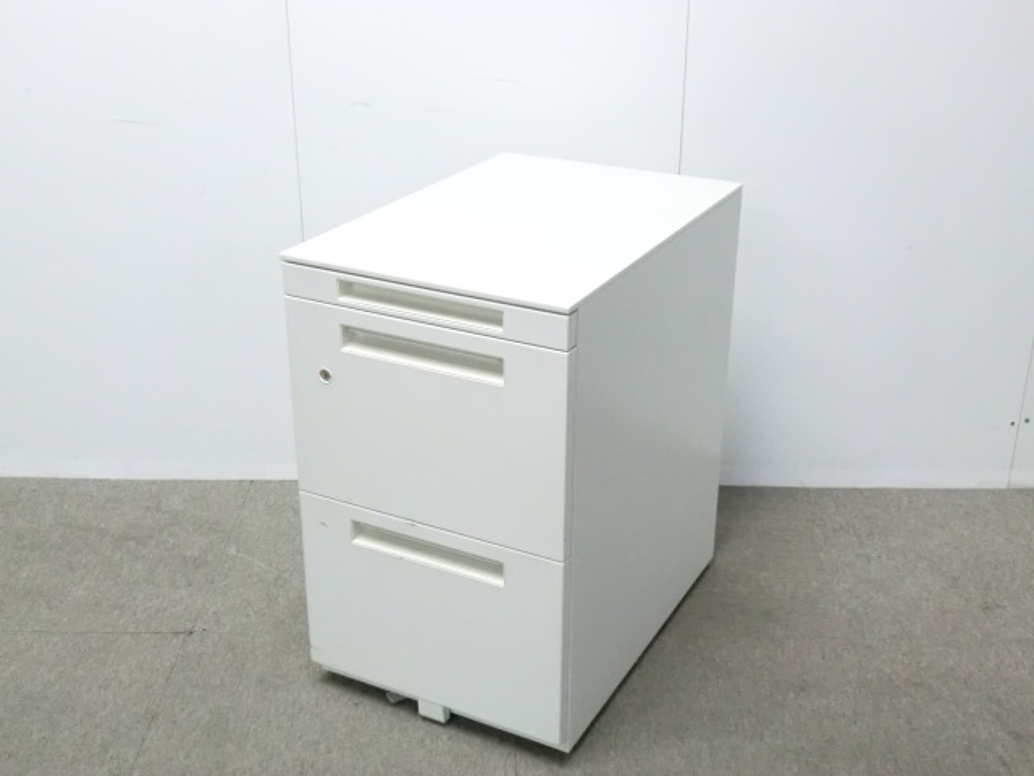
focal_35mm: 45
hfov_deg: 42.1
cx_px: 517
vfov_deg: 32.2
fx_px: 1344
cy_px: 388
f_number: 4.3
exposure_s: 1/40
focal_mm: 8.2
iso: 800
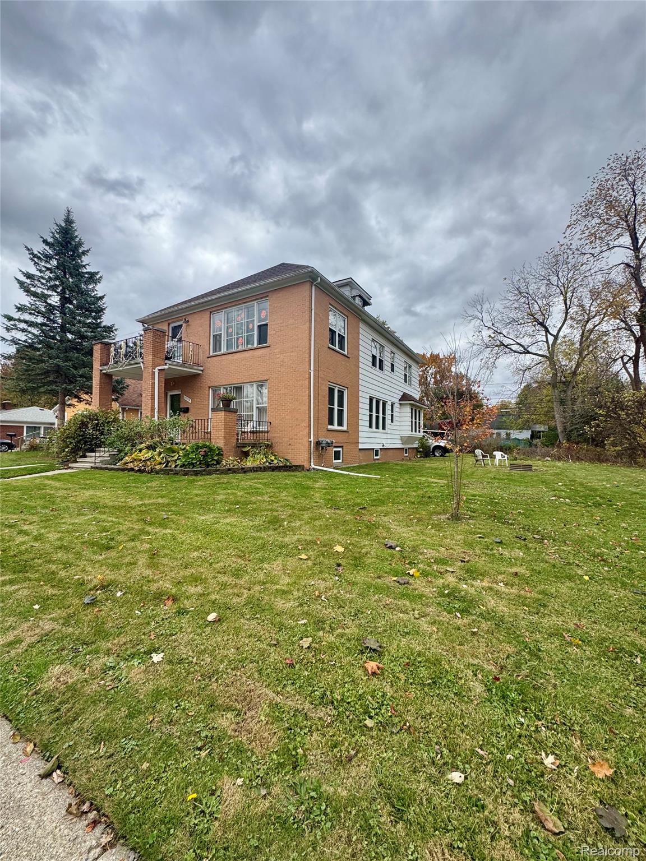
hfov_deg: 85.7
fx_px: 348
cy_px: 430
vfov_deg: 102.1
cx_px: 323
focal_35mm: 14
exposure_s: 1/610
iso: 40
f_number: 2.2
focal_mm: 2.22
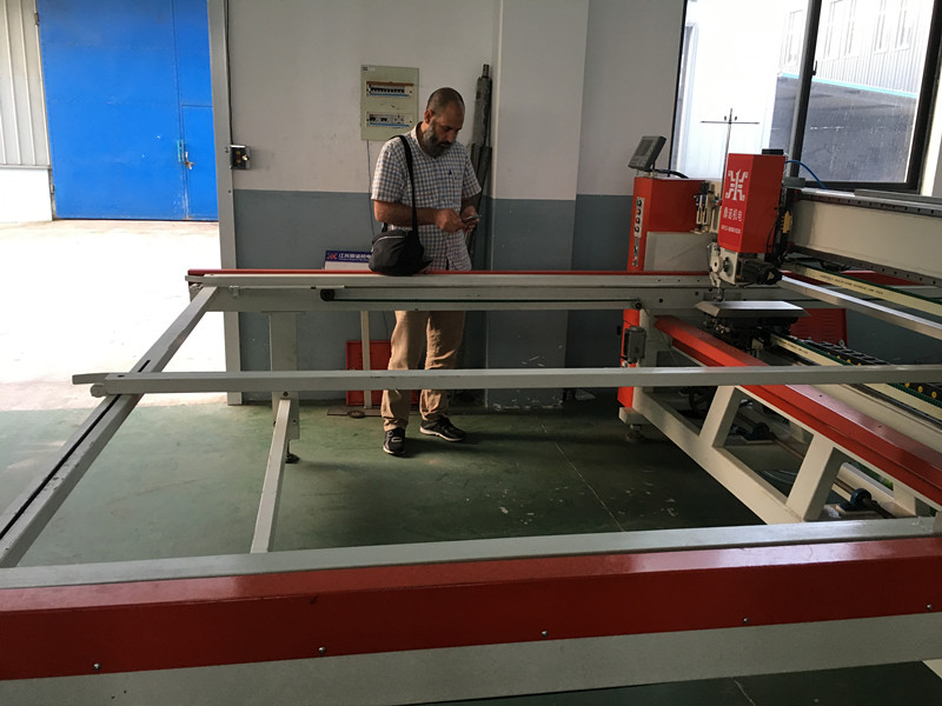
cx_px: 471
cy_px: 353
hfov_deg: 61.7
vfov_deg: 48.2
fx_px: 789
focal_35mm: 29
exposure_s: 1/33
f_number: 2.2
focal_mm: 4.15
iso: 64
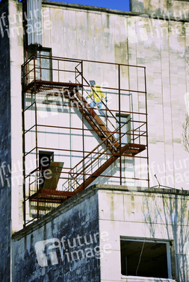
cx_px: 95
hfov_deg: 8.3
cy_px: 137
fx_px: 1308
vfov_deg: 12.3
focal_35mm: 167
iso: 200
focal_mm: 105
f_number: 11
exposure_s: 1/500
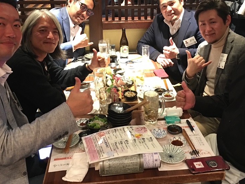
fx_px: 283
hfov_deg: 46.8
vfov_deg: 35.6
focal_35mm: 40
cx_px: 131
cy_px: 63
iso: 160
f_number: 2.2
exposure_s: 1/4
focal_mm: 4.15
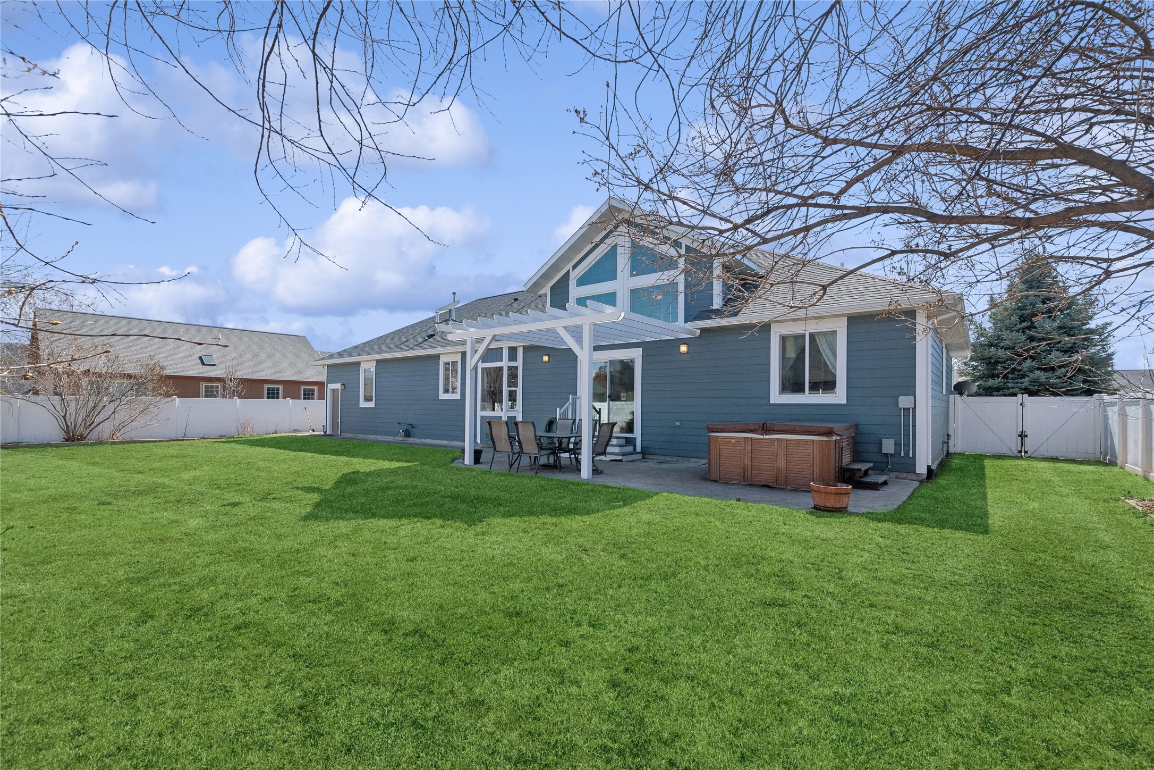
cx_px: 577
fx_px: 481
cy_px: 385
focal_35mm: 15
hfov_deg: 100.4
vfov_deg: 77.3
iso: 200
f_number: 6.3
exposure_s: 1/1000
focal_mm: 10
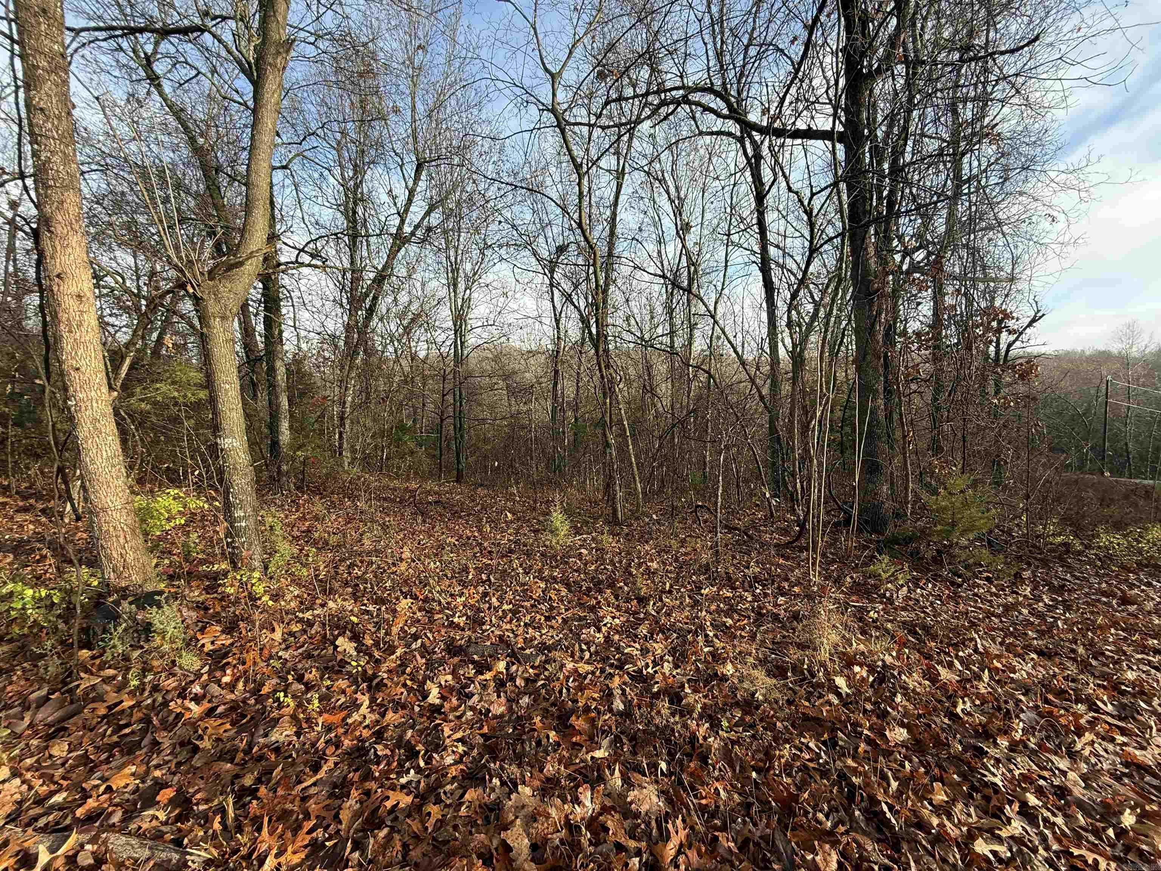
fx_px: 470
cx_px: 580
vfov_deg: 85.7
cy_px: 436
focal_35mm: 14
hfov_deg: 102.1
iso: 50
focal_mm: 2.22
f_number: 2.2
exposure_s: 1/333
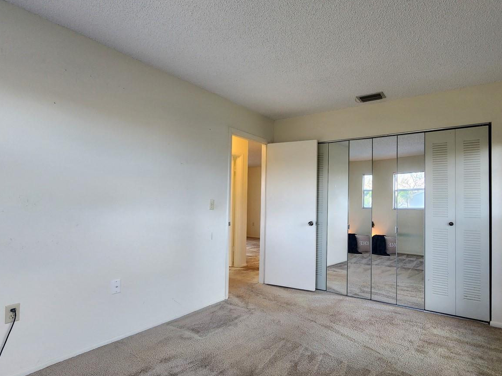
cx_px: 292
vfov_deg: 71.6
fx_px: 261
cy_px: 194
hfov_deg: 87.0
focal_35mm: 18
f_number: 2.2
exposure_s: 1/60
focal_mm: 2.2
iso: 160
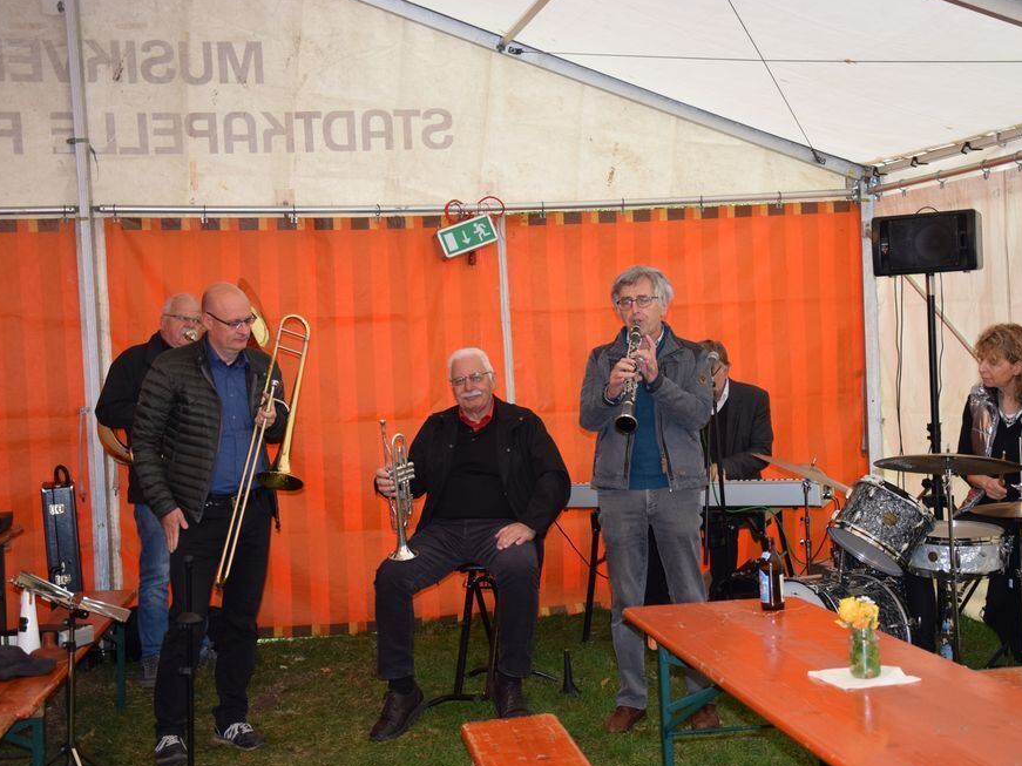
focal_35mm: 53
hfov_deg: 36.2
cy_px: 384
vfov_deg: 27.5
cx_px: 550
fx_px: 1565
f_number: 4.2
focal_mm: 32
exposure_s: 1/60
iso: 1100
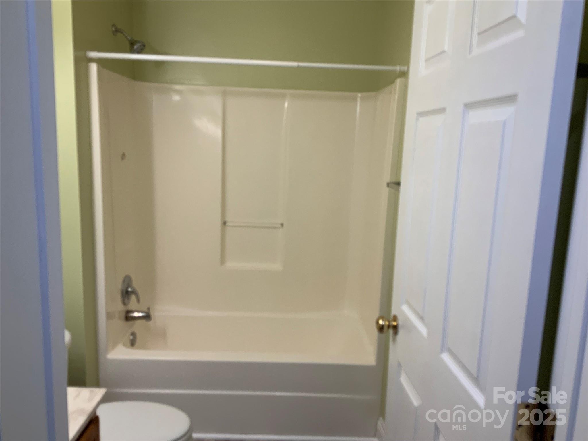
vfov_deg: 48.2
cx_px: 294
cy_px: 220
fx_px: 493
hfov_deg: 61.7
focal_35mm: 29
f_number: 1.8
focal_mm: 3
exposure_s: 1/120
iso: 50
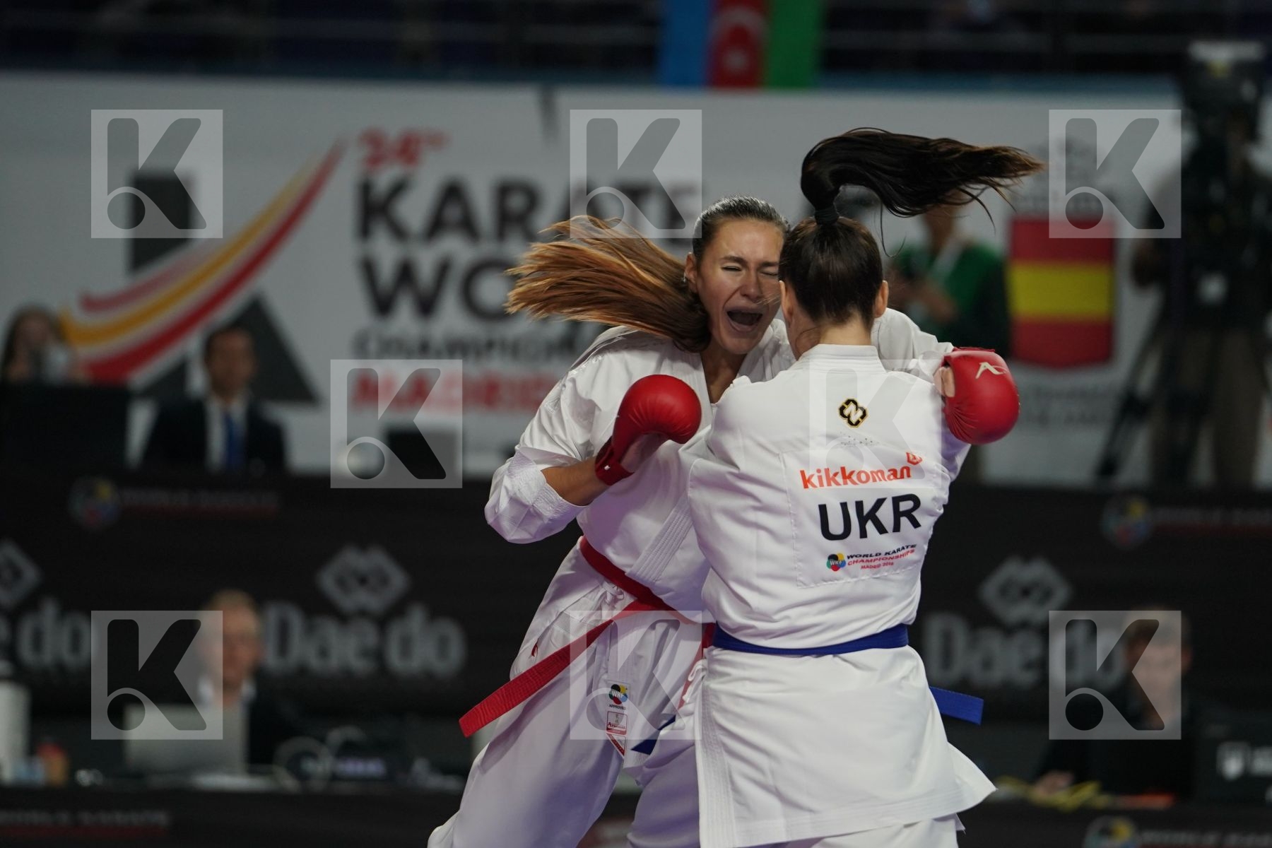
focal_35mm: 300
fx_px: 10599
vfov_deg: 4.6
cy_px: 424
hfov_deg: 6.9
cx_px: 636
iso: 1000
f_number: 2.8
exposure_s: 1/1000
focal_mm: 200
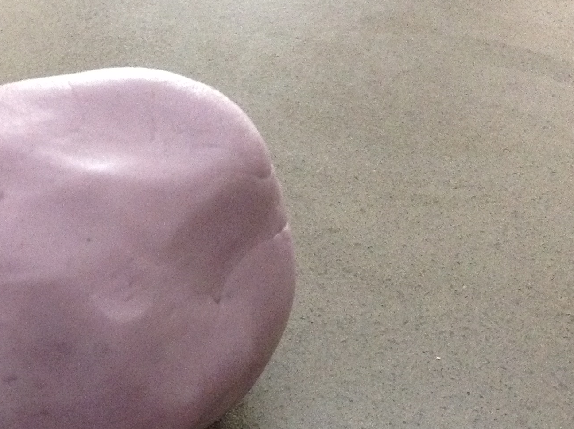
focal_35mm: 66
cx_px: 81
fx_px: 1093
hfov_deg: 28.5
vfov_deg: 22.1
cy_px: 270
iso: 250
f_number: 2.4
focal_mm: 3.3
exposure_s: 1/17
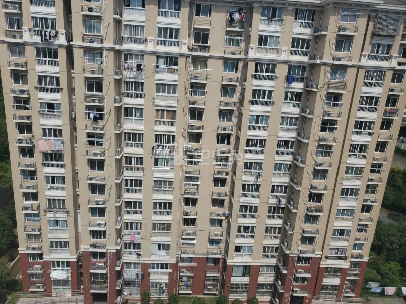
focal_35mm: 26
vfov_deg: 53.1
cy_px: 152
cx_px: 203
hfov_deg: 67.3
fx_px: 305
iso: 50
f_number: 2.4
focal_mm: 4.3
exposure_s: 1/2905
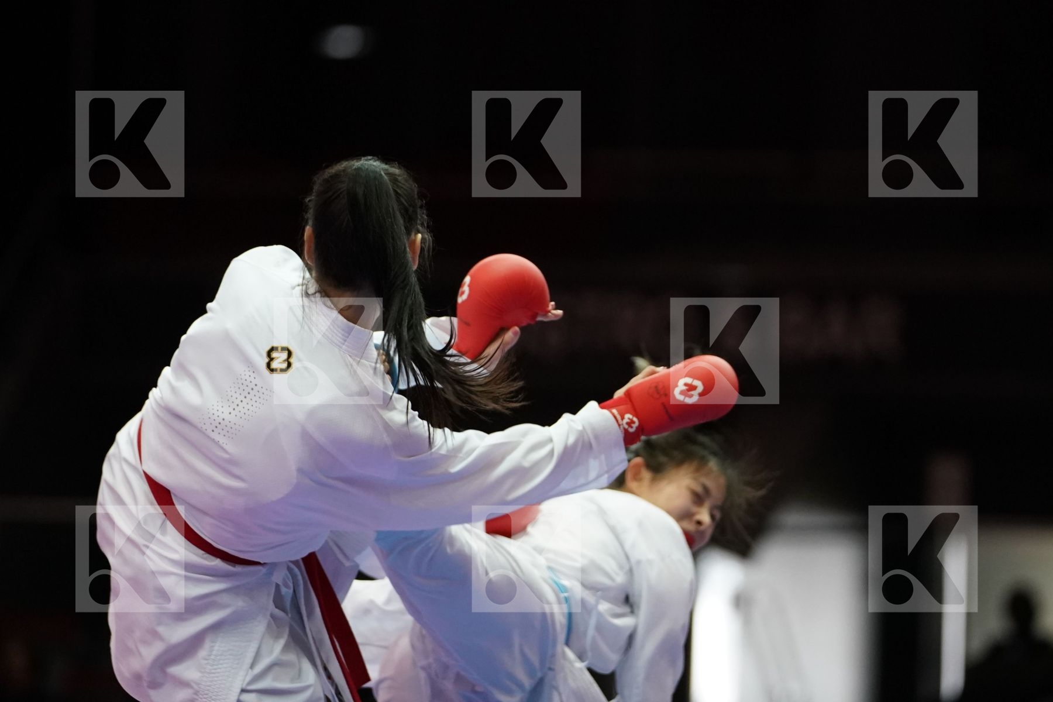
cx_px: 526
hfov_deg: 7.9
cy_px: 351
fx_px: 7634
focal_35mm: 261
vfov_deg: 5.3
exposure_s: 1/1000
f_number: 2.8
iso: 3200
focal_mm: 174
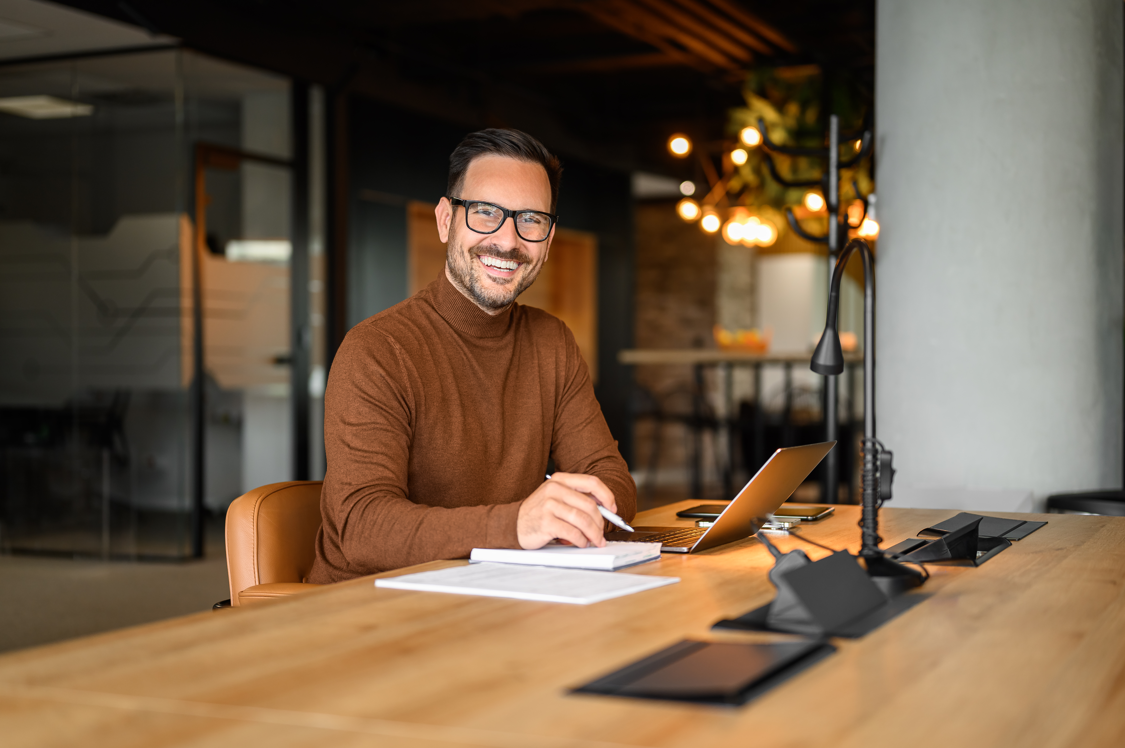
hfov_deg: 39.6
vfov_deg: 27.0
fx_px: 1561
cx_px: 562
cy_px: 374
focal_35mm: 50
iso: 220
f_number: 1.8
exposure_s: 1/200
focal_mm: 50
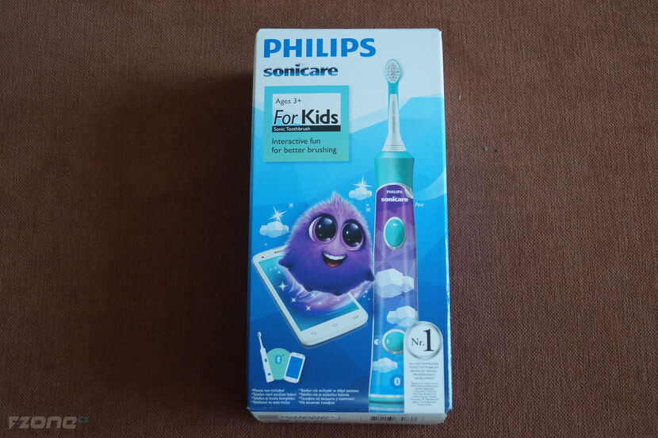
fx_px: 959
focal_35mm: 52
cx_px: 329
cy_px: 219
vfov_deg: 25.7
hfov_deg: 37.9
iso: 1600
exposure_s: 1/160
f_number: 5
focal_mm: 35
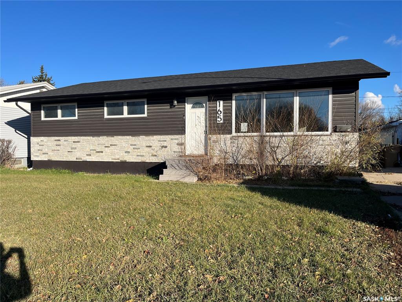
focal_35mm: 26
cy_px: 151
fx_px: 302
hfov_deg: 67.3
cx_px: 201
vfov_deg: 53.1
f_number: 1.6
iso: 50
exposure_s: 1/2688
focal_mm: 5.1
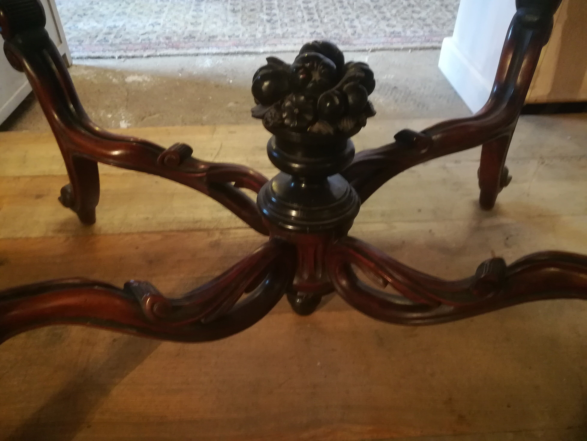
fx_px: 441
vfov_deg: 53.1
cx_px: 294
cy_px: 220
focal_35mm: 26
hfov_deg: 67.3
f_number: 2.2
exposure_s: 1/20
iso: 640
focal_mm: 3.83
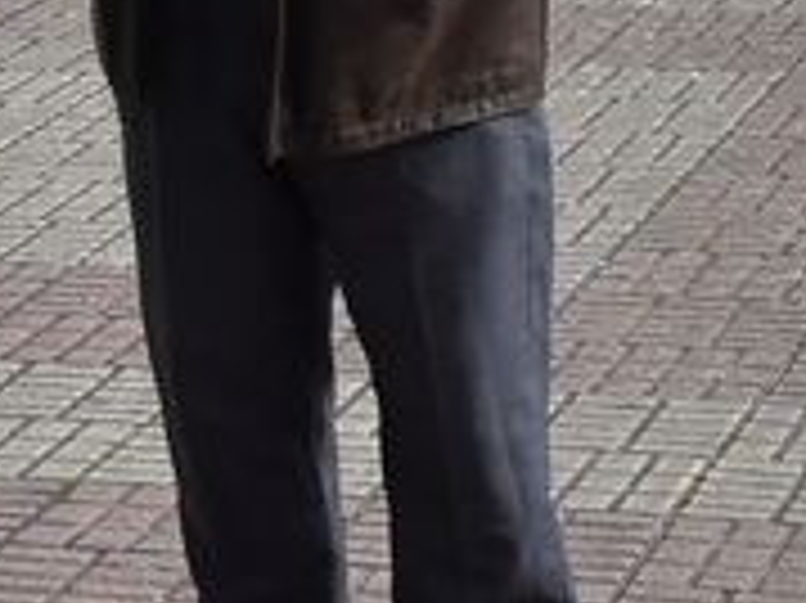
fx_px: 6771
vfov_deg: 5.1
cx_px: 185
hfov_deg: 6.8
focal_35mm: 291
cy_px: -104
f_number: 9
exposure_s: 1/320
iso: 200
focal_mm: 30
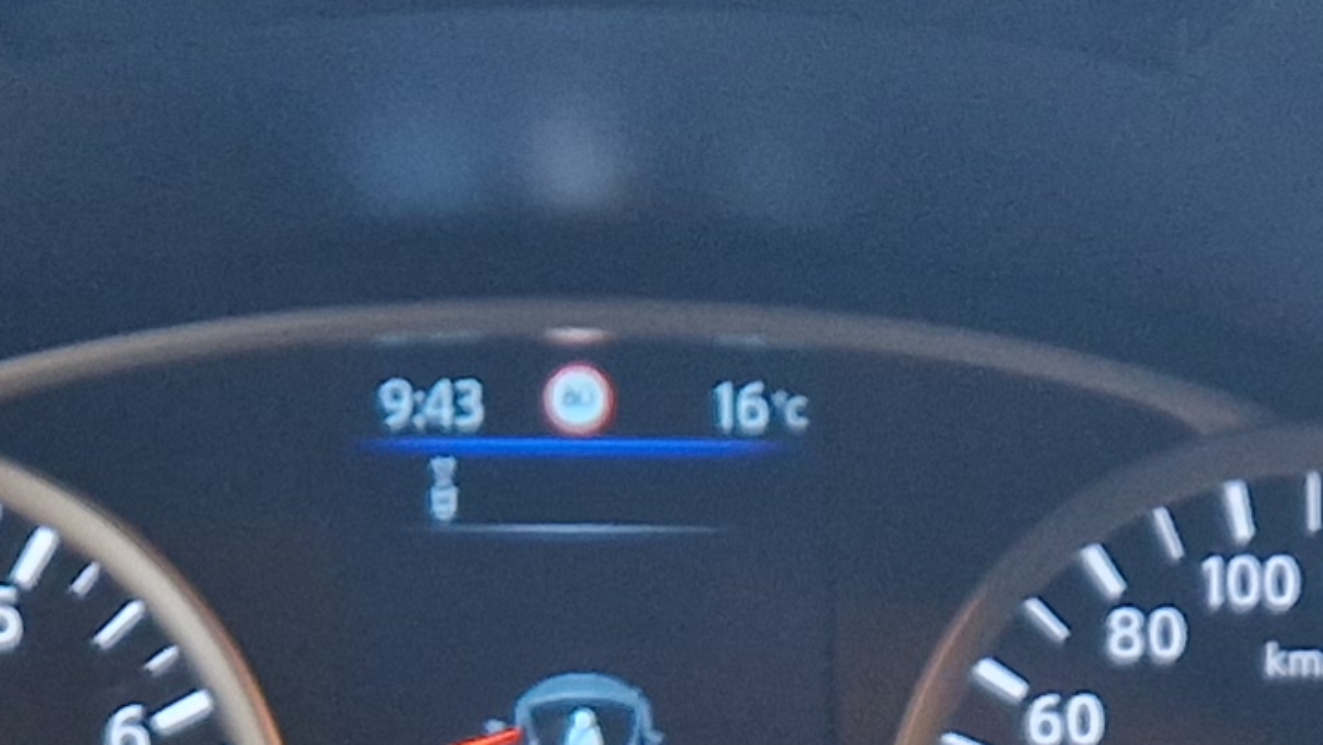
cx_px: 811
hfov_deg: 15.4
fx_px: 4877
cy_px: 1907
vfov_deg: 8.0
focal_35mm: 139
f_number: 1.8
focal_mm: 5.4
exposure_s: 1/100
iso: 320
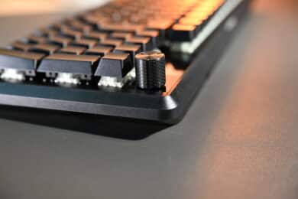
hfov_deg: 35.6
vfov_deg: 24.2
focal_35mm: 56
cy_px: 100
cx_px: 149
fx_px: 464
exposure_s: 1/60
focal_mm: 56
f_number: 4
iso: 720
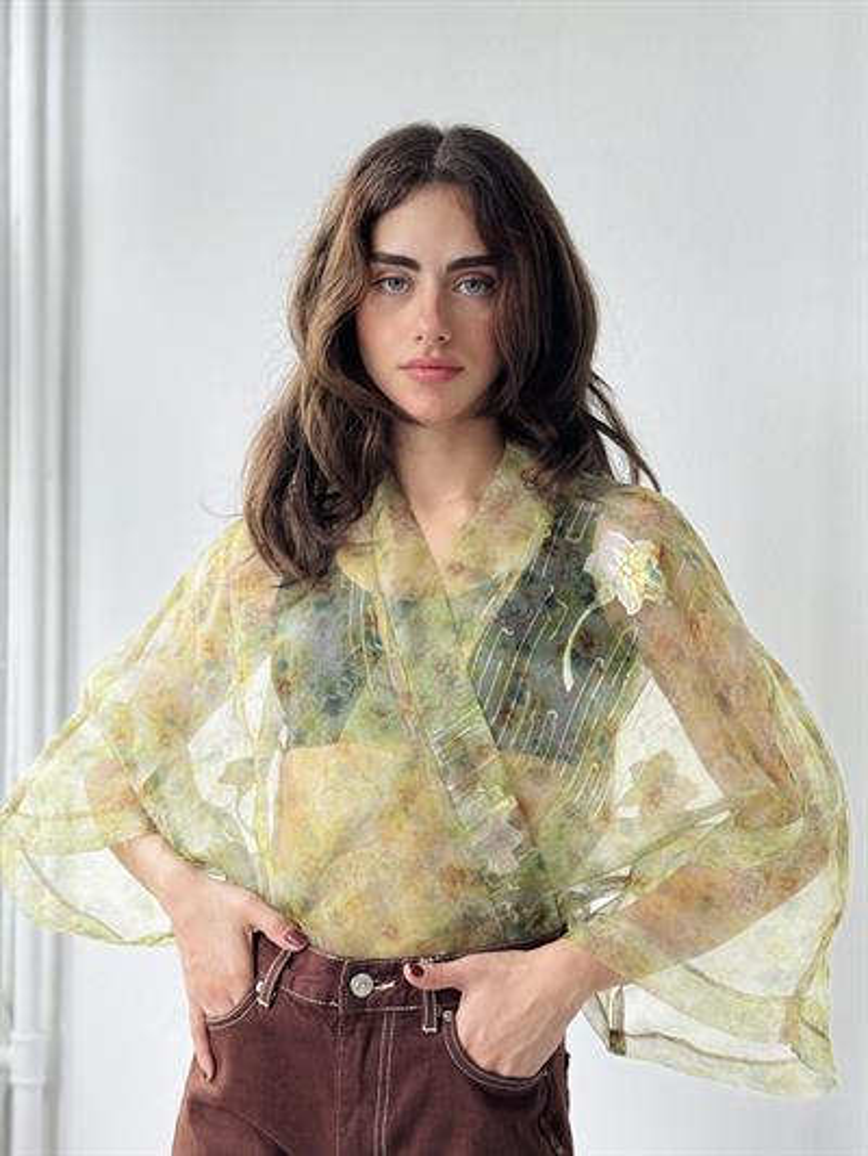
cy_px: 578
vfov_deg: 39.6
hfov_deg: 30.3
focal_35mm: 48
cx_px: 434
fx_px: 1604
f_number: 1.78
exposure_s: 1/152
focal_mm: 6.76
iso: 80
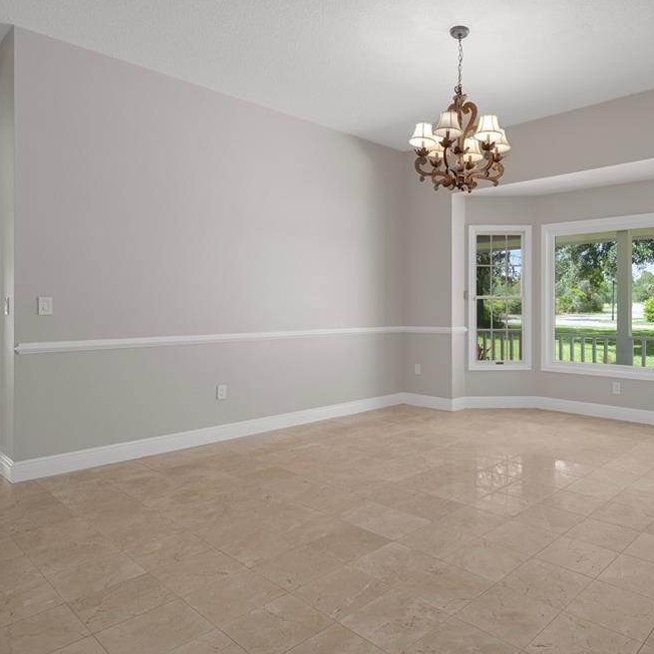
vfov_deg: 65.0
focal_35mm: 24
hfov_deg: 63.3
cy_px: 321
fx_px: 513
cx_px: 439
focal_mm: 18
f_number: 8
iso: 320
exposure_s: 1/1.25
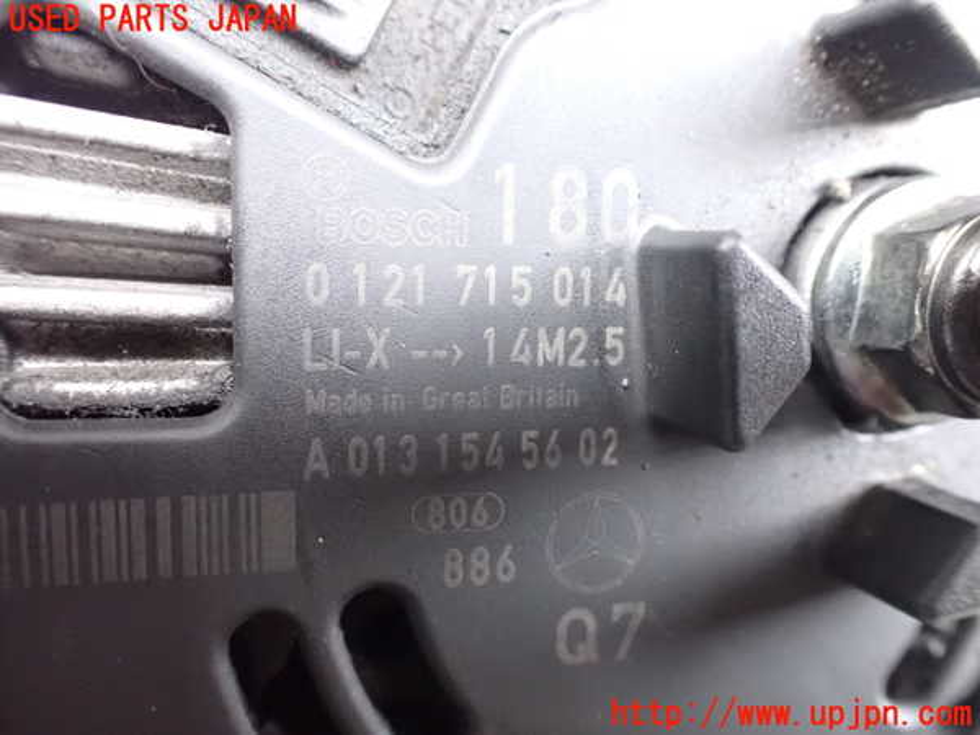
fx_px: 849
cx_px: 490
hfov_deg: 60.0
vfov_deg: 46.8
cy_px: 368
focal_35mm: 30
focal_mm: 5.4
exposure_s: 1/25
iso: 1600
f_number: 2.3
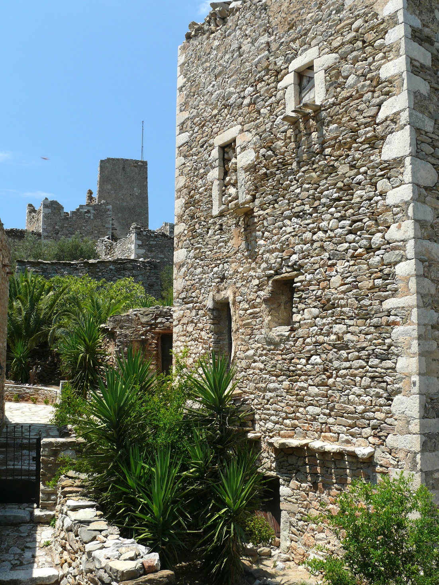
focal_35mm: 35
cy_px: 292
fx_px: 592
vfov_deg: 52.6
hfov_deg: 40.7
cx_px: 220
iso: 100
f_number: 4.5
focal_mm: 7.4
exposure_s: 1/250
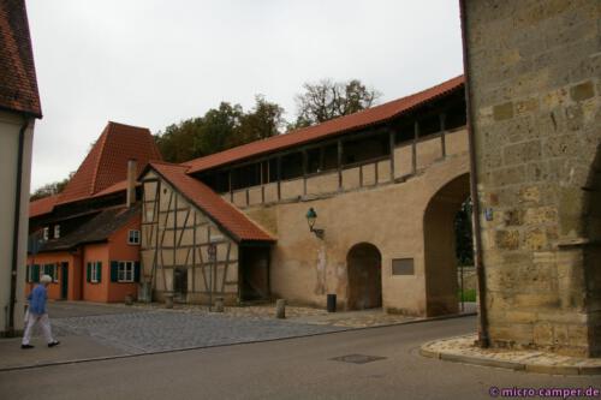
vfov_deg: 38.3
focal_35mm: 34
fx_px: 576
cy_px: 200
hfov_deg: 55.1
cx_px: 300
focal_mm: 23
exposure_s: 1/180
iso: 200
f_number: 9.5
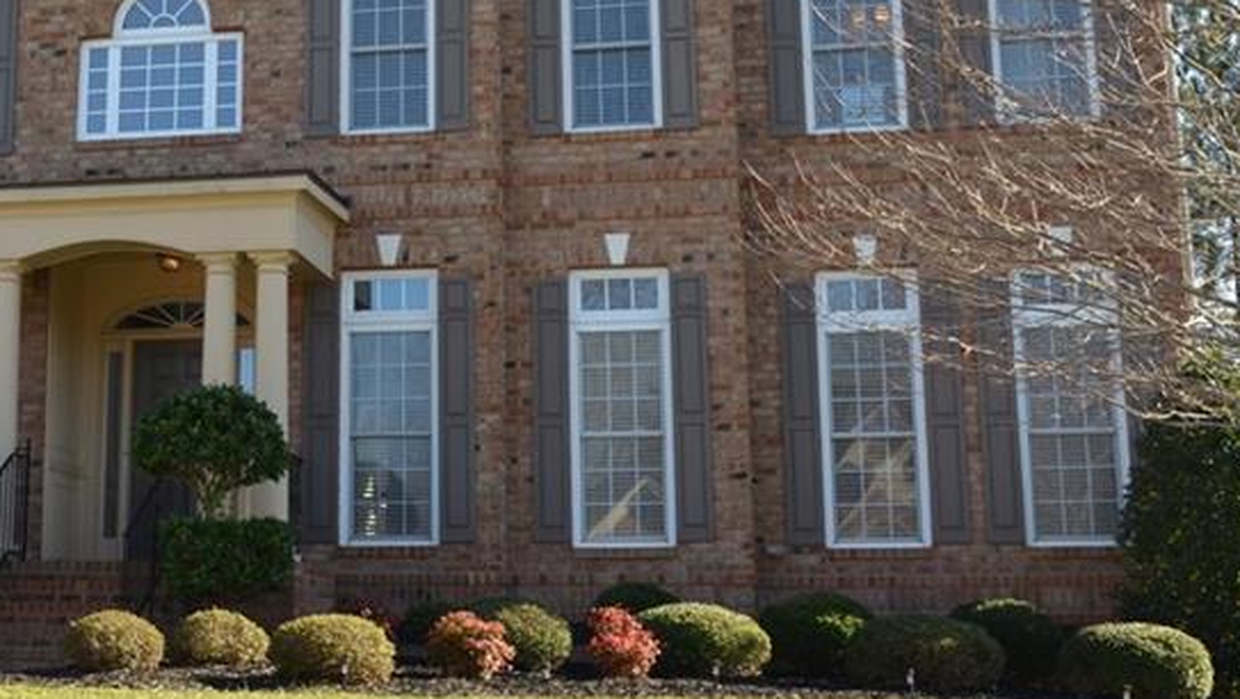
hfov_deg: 31.5
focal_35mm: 65
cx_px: 247
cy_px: 111
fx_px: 2138
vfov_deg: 18.3
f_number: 7.1
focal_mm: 22
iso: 200
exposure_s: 1/200
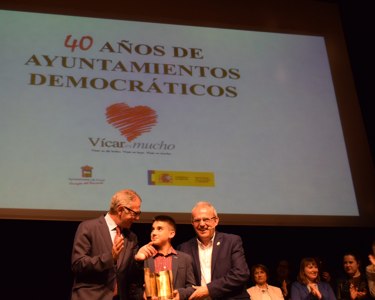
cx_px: 152
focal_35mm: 45
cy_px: 152
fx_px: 499
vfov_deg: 33.4
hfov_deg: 41.0
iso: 2000
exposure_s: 1/60
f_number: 4.2
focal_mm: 26
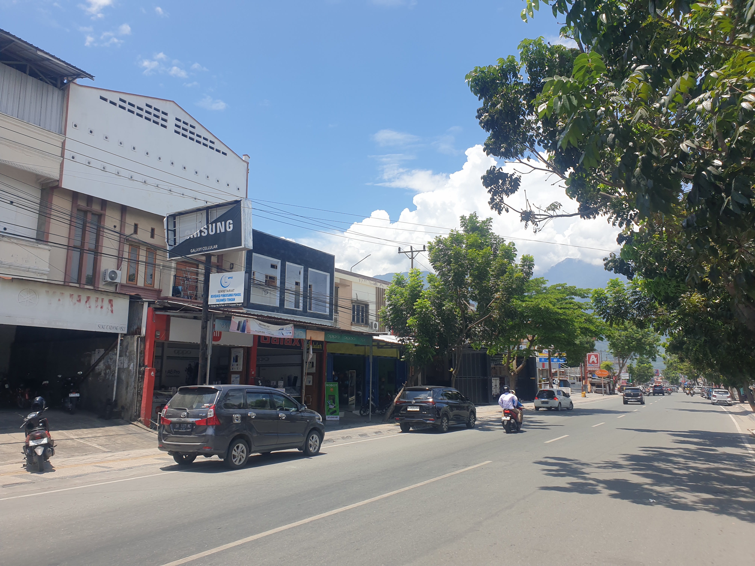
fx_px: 567
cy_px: 283
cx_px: 378
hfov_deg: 67.3
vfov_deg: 53.1
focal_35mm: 26
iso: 50
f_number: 2.4
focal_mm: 4.3
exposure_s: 1/1779
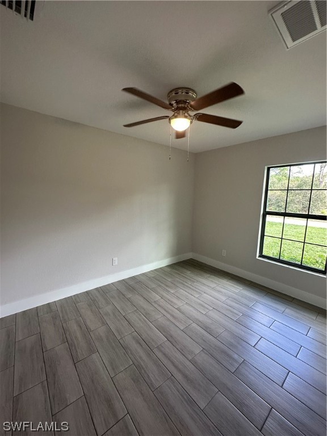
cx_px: 164
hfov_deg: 85.7
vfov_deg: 102.1
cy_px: 218
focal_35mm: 14
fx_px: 176
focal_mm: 2.22
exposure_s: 1/120
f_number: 2.2
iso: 200
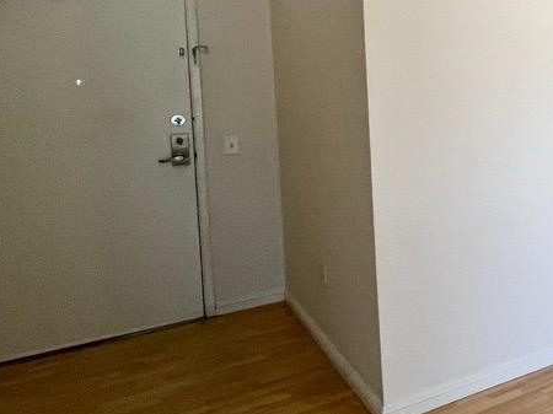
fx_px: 591
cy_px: 108
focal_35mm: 37
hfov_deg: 33.7
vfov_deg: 37.8
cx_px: 743
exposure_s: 1/120
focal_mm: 1.57
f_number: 1.8
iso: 100
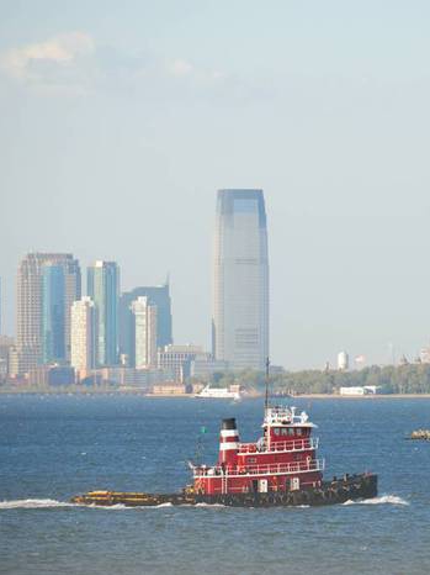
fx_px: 7195
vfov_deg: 4.6
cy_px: 288
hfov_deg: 3.4
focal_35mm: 434
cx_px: 350
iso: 160
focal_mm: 200
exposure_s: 1/320
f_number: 5.6
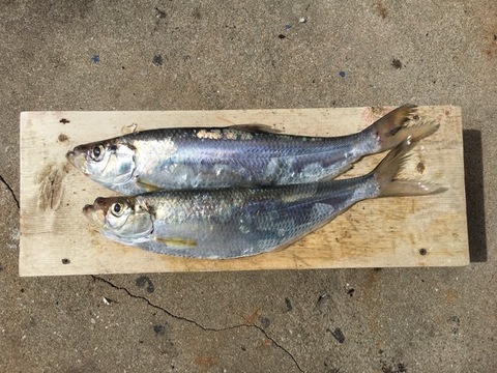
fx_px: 416
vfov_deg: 48.2
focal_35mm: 29
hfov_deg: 61.7
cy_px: 186
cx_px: 248
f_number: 2.2
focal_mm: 4.15
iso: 25
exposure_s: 1/3497
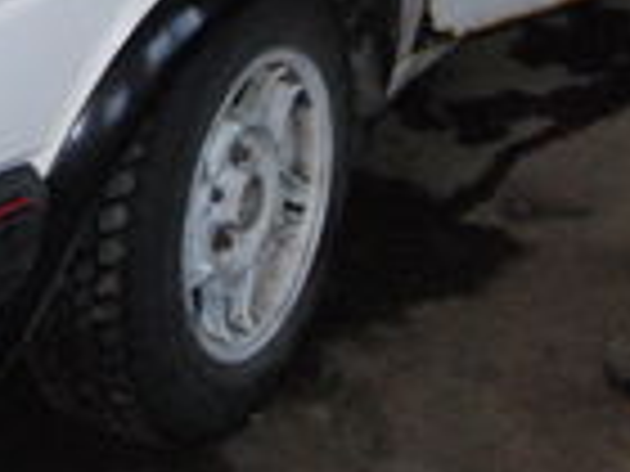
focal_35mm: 132
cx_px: 27
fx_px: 2402
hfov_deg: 14.7
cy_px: -315
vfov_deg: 10.7
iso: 1600
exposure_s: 1/60
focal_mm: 20
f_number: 5.6
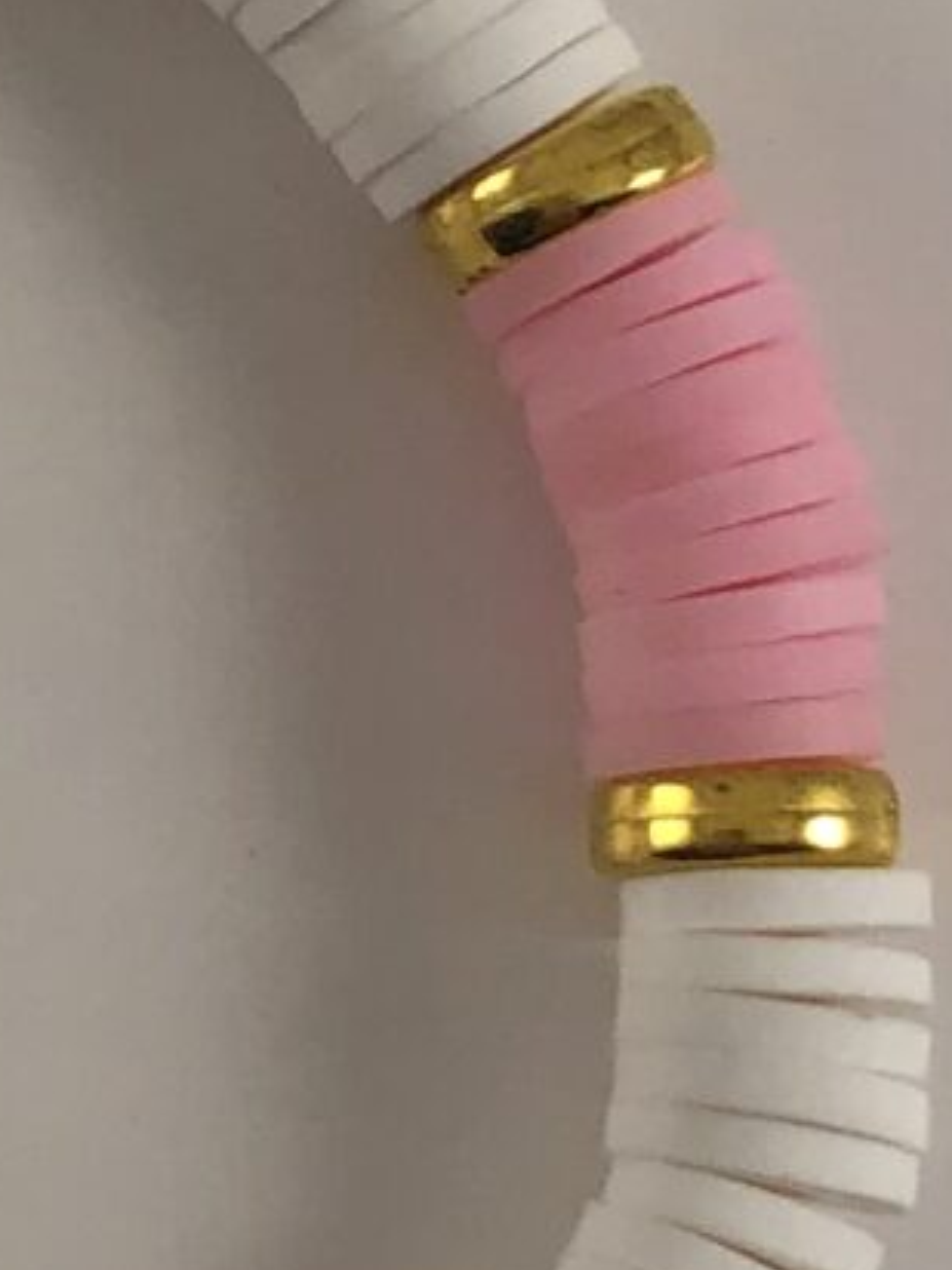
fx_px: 6380
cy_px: 623
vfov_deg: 11.4
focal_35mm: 174
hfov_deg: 8.2
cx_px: -835
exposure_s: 1/120
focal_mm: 3.99
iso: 50
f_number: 1.8
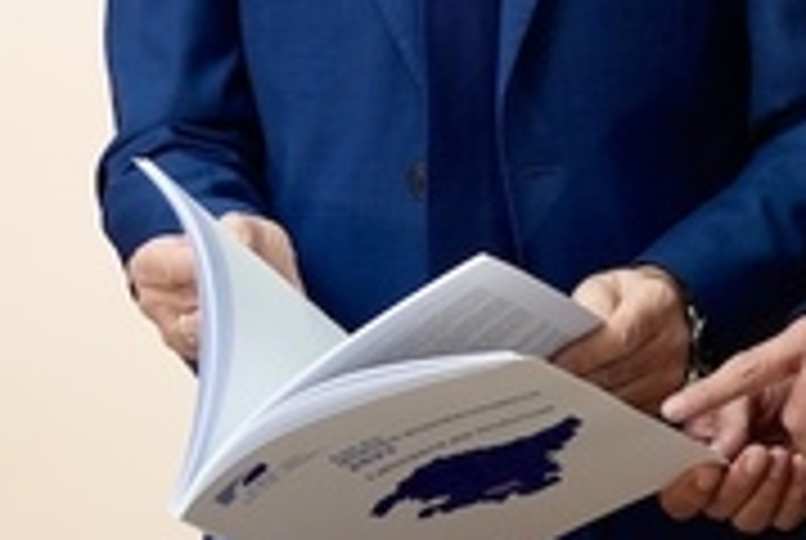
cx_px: 860
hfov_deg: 11.4
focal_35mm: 178
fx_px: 3992
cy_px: -76
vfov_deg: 7.7
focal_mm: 44
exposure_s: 1/100
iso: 800
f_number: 4
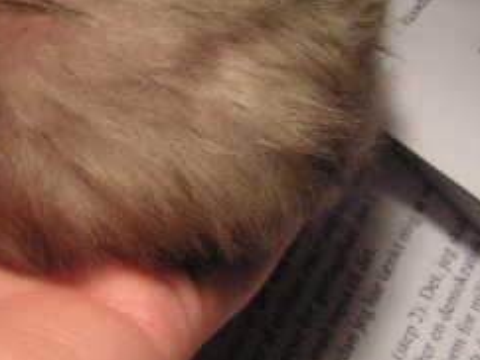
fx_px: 1317
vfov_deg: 15.5
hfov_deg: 20.5
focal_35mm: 95
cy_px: 123
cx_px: 107
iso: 100
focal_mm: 6
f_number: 3.2
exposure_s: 1/40
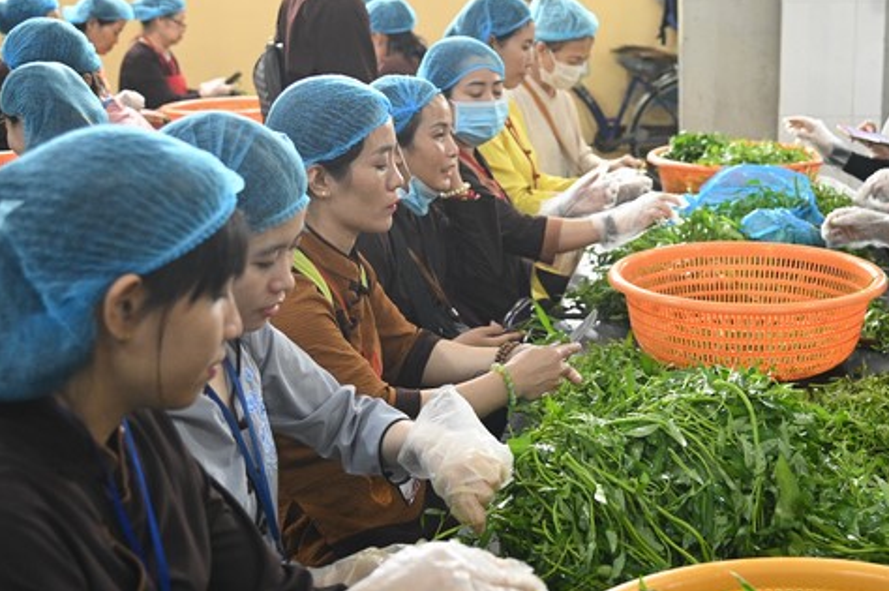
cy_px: 277
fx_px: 1283
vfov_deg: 25.9
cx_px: 602
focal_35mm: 52
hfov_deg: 37.8
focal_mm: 38
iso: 5000
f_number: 4
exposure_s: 1/160
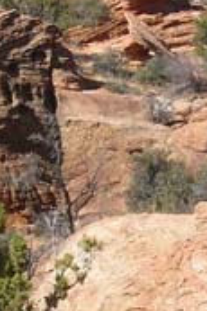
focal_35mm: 168
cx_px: 184
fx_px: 1452
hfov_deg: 8.1
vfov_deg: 12.2
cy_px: 118
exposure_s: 1/254
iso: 50
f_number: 5.6
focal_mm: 5.8
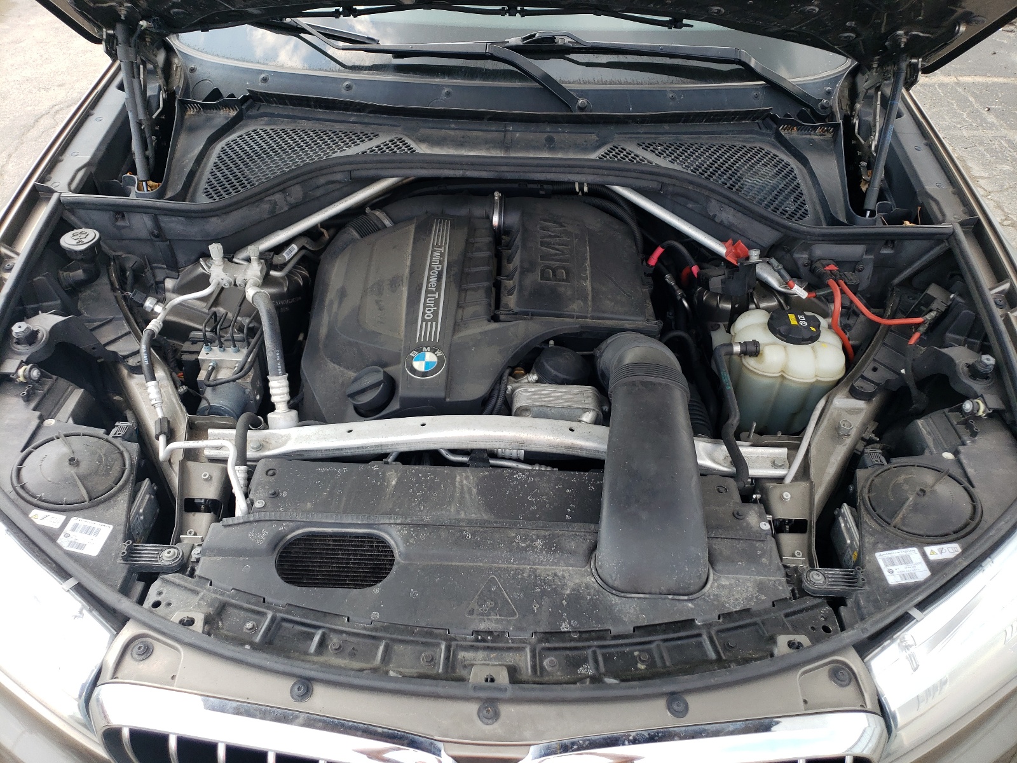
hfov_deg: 67.3
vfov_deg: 53.1
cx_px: 508
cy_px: 382
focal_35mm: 26
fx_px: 764
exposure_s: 1/400
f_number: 1.5
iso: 50
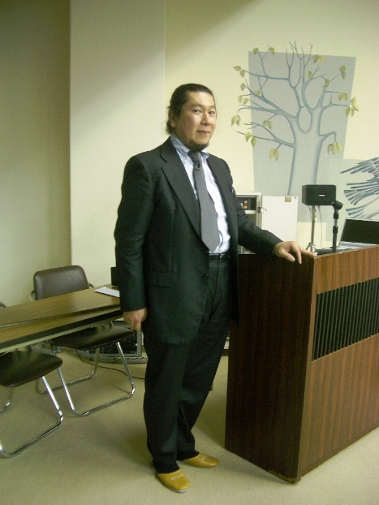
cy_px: 257
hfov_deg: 39.7
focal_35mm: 36
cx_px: 193
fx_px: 525
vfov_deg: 51.3
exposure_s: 1/8
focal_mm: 5.8
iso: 100
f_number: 2.6
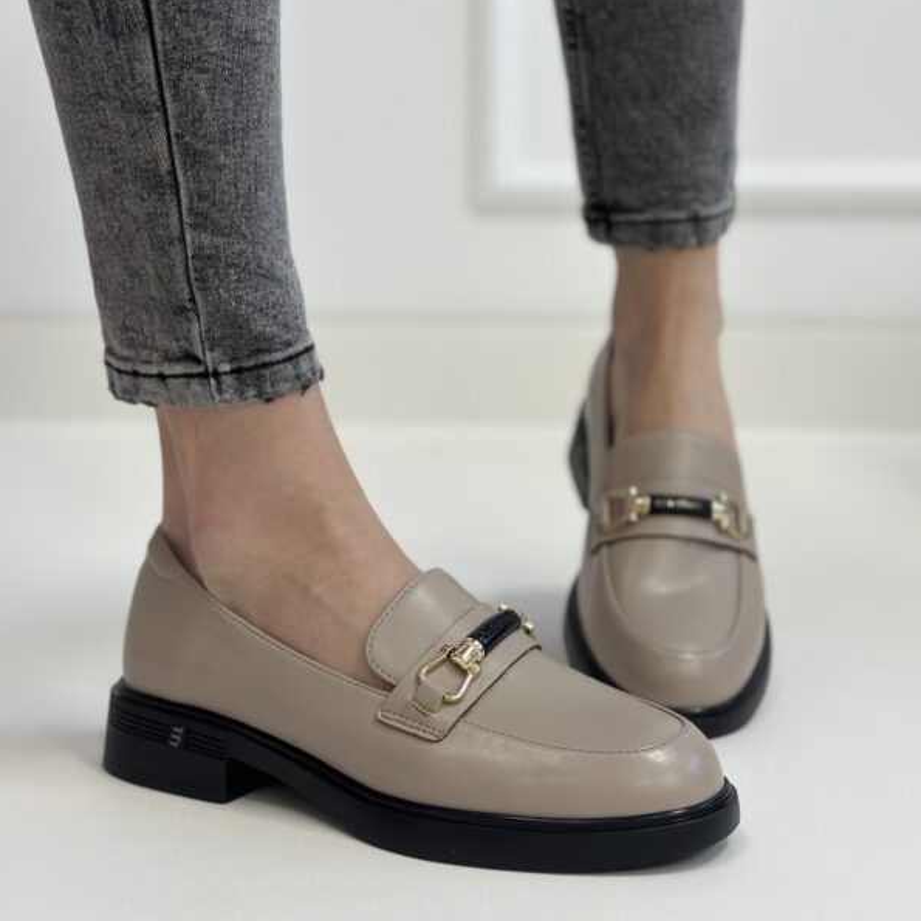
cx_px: 461
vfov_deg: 30.0
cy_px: 365
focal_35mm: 57
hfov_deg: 30.0
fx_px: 1716
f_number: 1.78
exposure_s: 1/100
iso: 100
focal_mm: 6.86
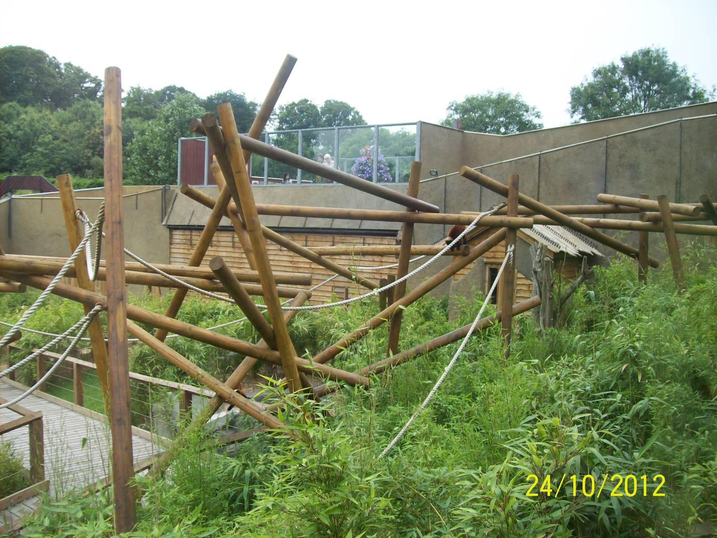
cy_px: 269
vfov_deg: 39.6
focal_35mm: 36
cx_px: 358
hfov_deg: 51.4
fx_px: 745
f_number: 2.7
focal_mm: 6
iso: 80
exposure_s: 1/354
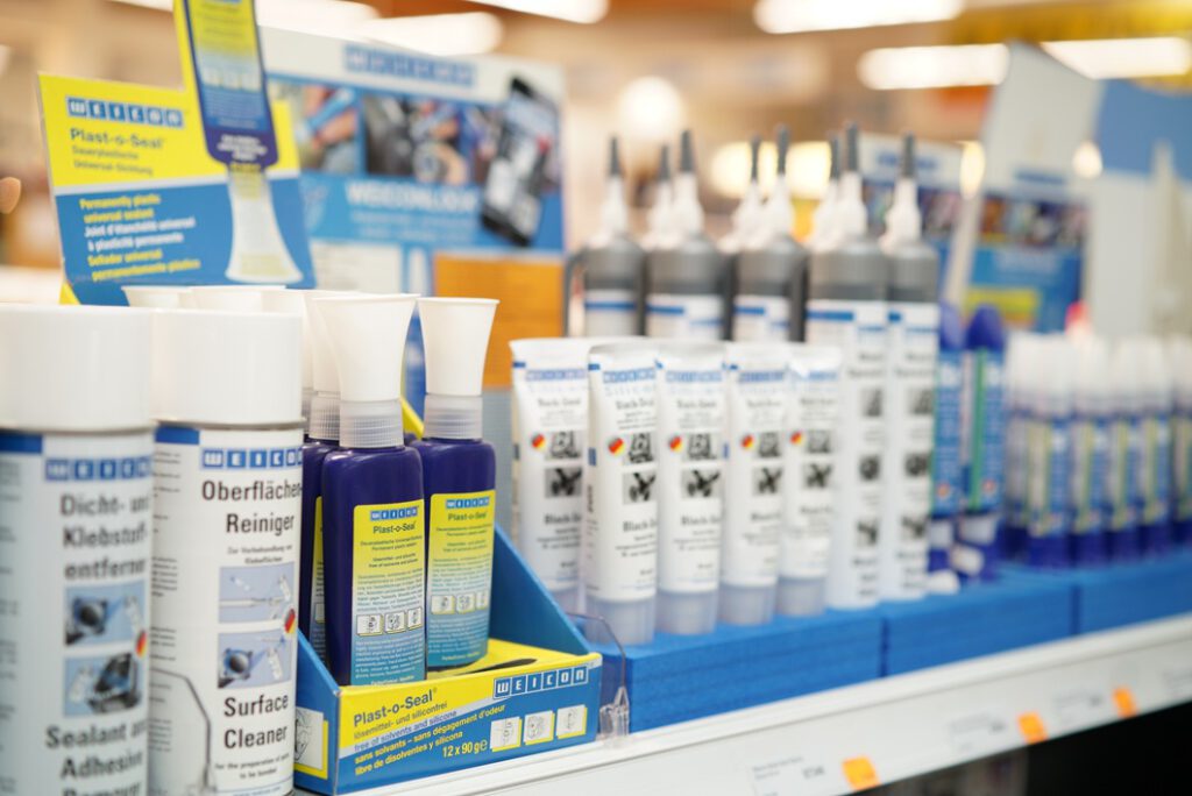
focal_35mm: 55
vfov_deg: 24.7
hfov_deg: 36.2
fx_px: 1822
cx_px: 596
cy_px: 398
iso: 250
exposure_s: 1/50
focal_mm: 55
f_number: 2.8
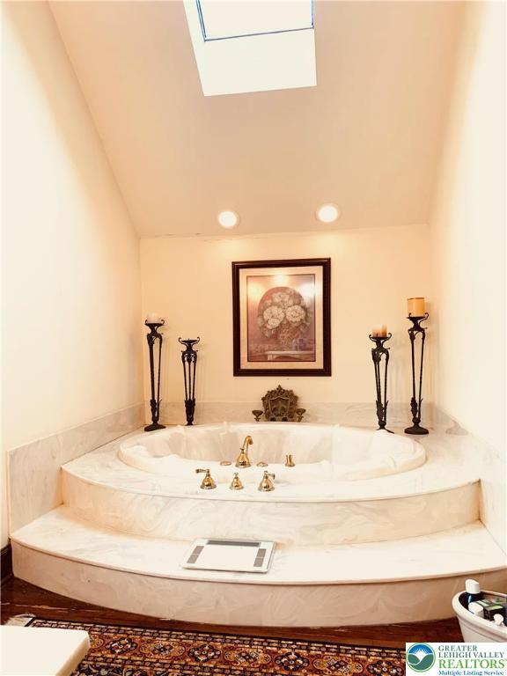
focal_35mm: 26
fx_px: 508
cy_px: 338
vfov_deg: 67.3
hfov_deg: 53.1
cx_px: 254
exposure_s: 1/60
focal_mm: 4.25
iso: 160
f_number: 1.8
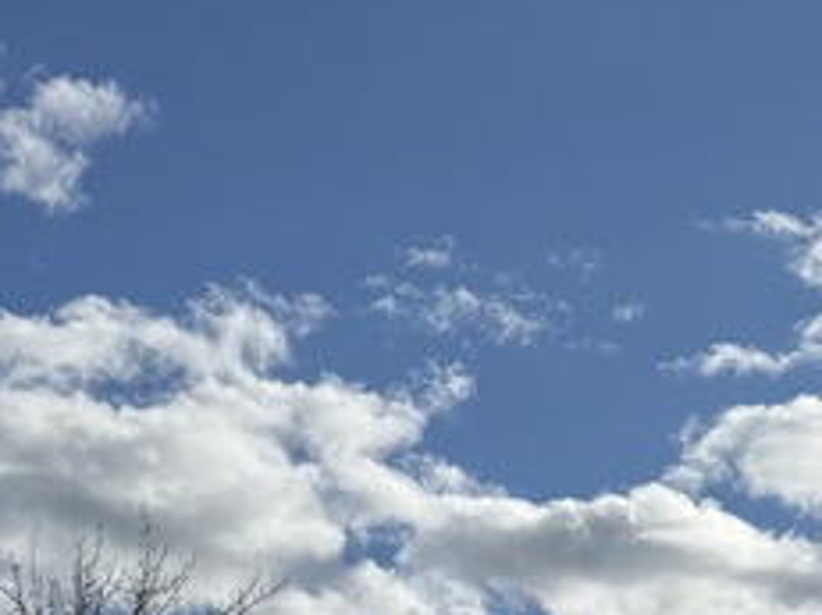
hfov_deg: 16.6
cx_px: -530
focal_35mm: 104
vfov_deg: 12.6
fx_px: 2468
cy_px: 1198
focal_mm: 6.76
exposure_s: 1/6711
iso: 80
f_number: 1.78
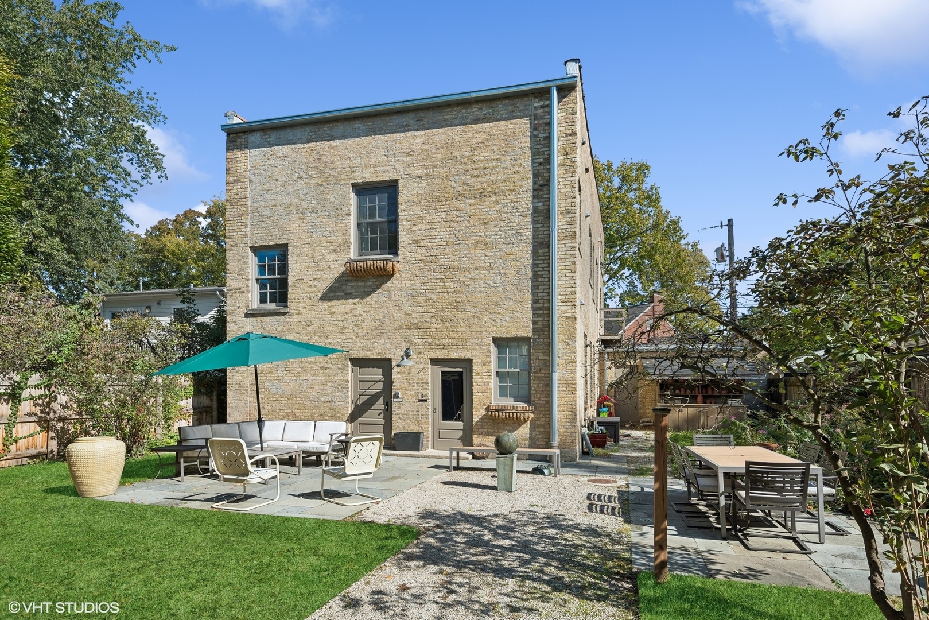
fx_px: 516
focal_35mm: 20
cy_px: 310
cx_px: 464
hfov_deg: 84.0
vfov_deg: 62.0
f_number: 8
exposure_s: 1/800
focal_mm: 20
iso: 320
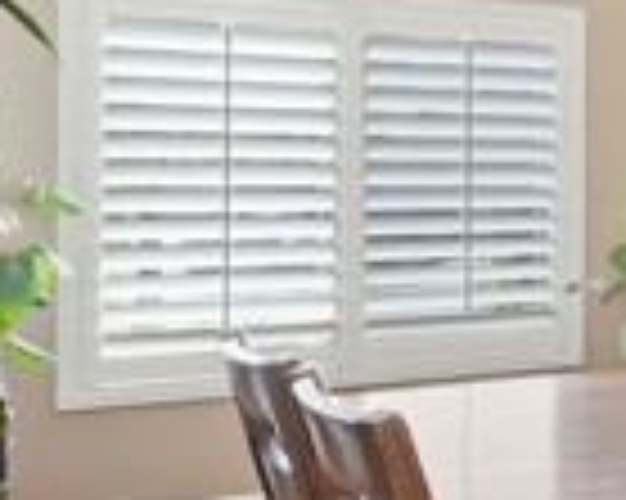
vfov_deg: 22.1
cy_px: 191
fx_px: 1277
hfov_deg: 20.8
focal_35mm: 69
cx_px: 1067
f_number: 4
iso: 400
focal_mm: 16
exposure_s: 1/15
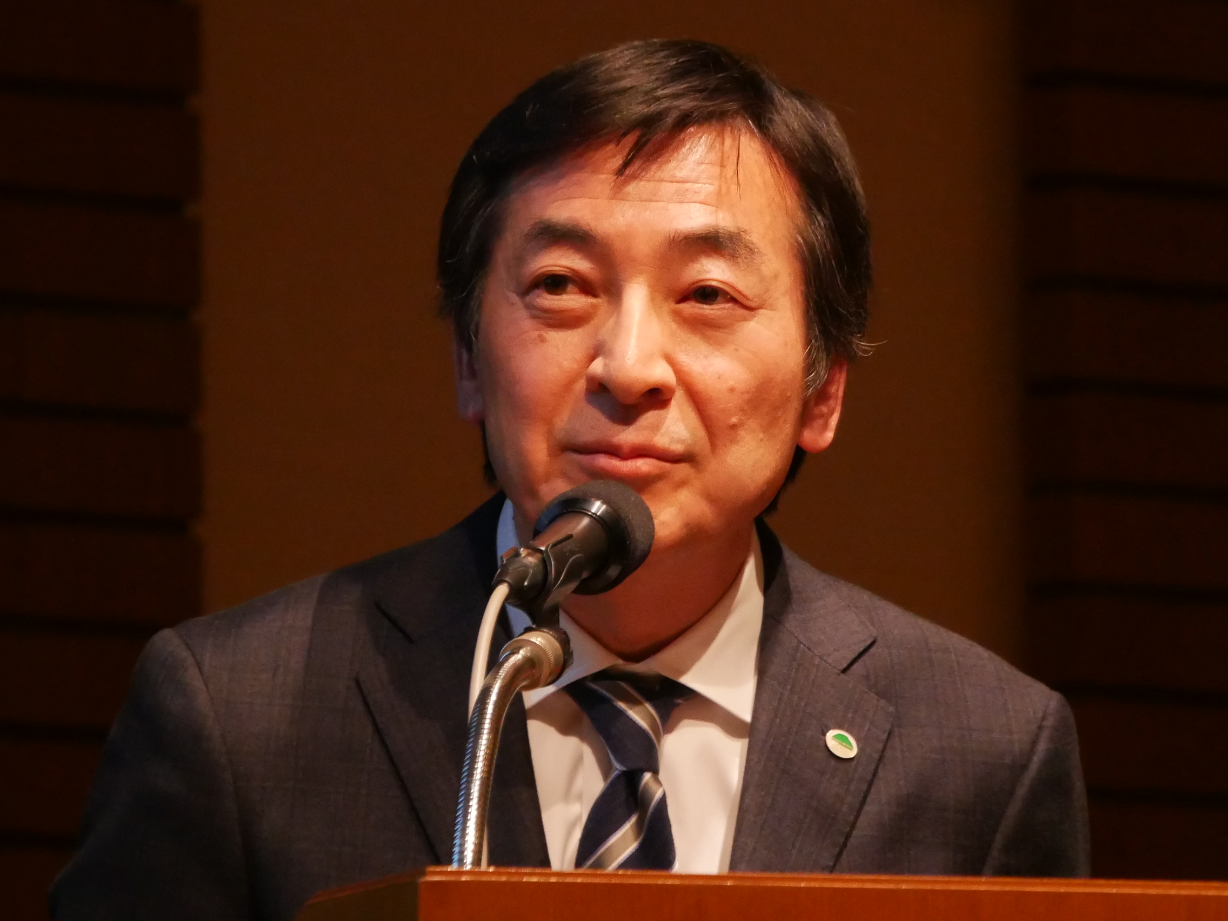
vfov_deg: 2.8
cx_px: 614
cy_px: 460
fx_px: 18731
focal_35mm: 528
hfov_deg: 3.8
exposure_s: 1/125
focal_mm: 175
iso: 3200
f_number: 5.6
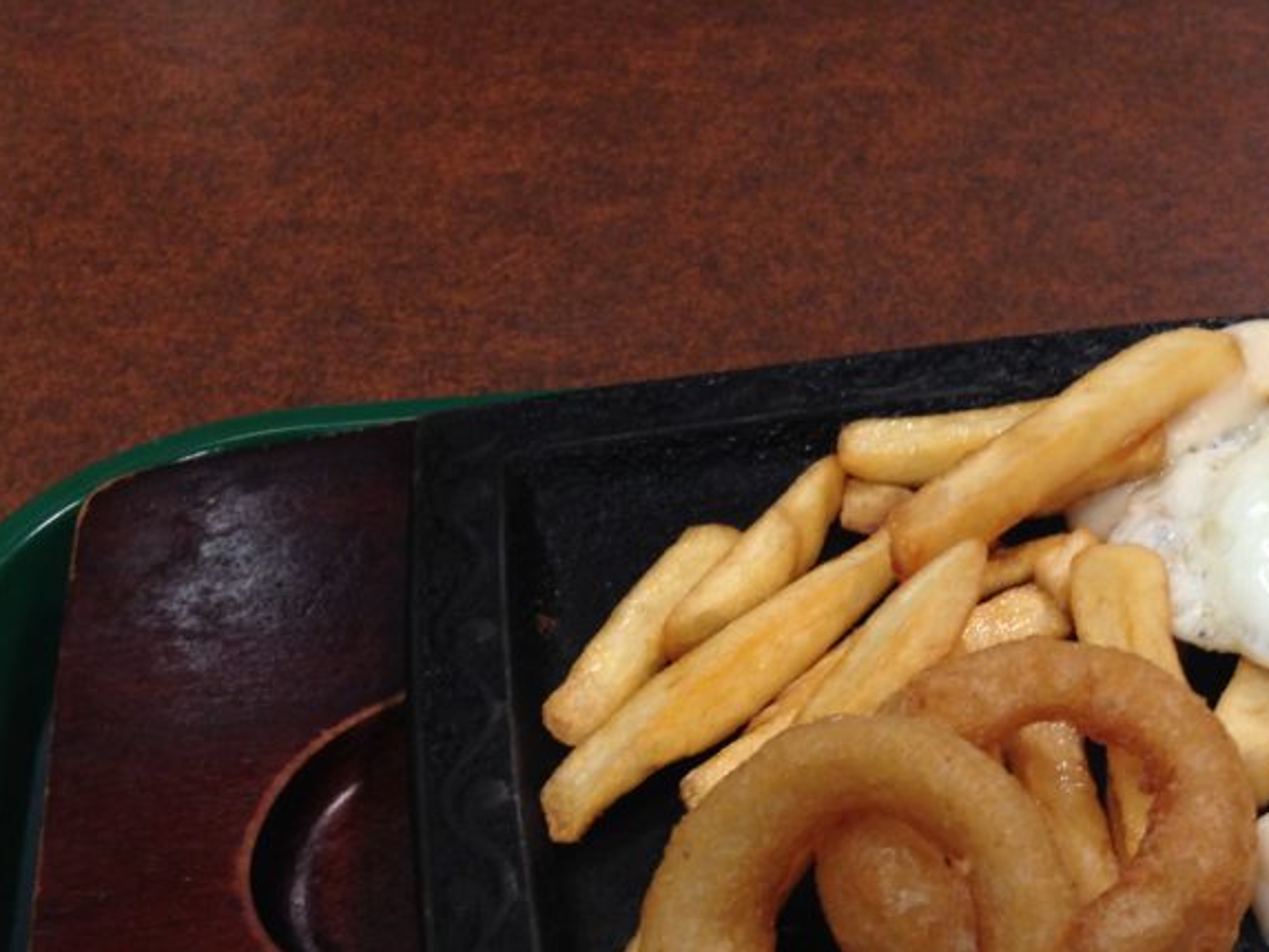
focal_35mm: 59
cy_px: 706
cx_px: 1090
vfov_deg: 24.6
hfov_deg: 31.5
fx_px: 2163
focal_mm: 4.12
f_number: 2.4
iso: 64
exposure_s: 1/20
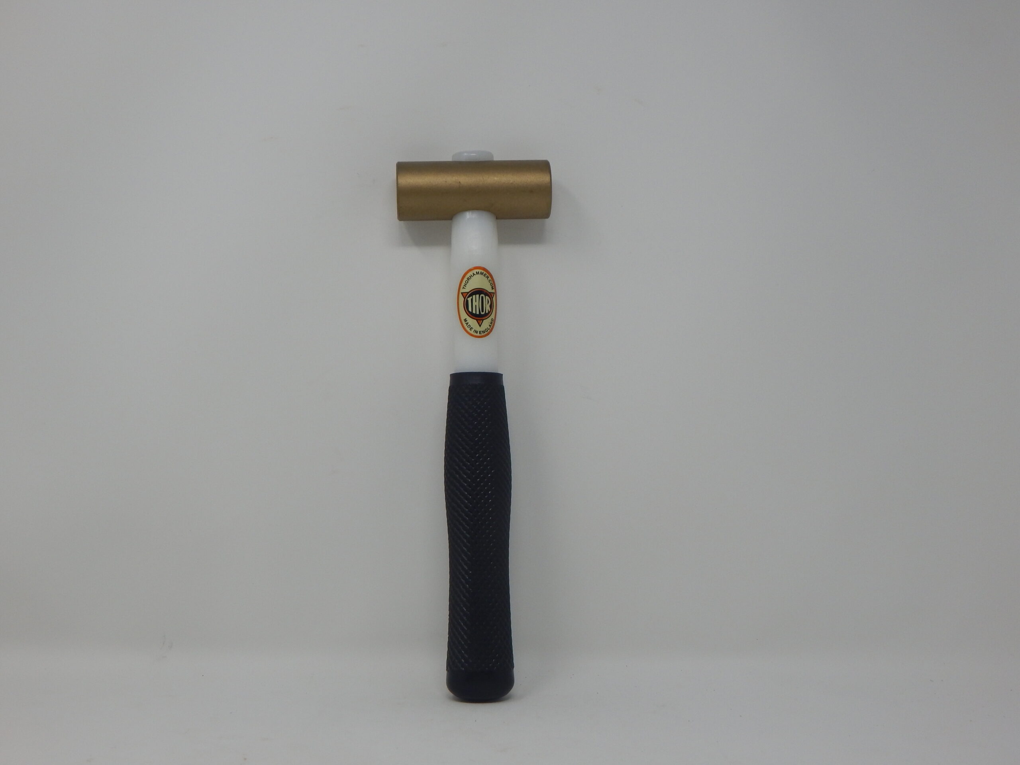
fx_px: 1267
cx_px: 510
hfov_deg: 43.9
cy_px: 382
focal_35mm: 43
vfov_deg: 33.6
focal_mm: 7.7
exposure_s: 1/160
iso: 125
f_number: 3.6
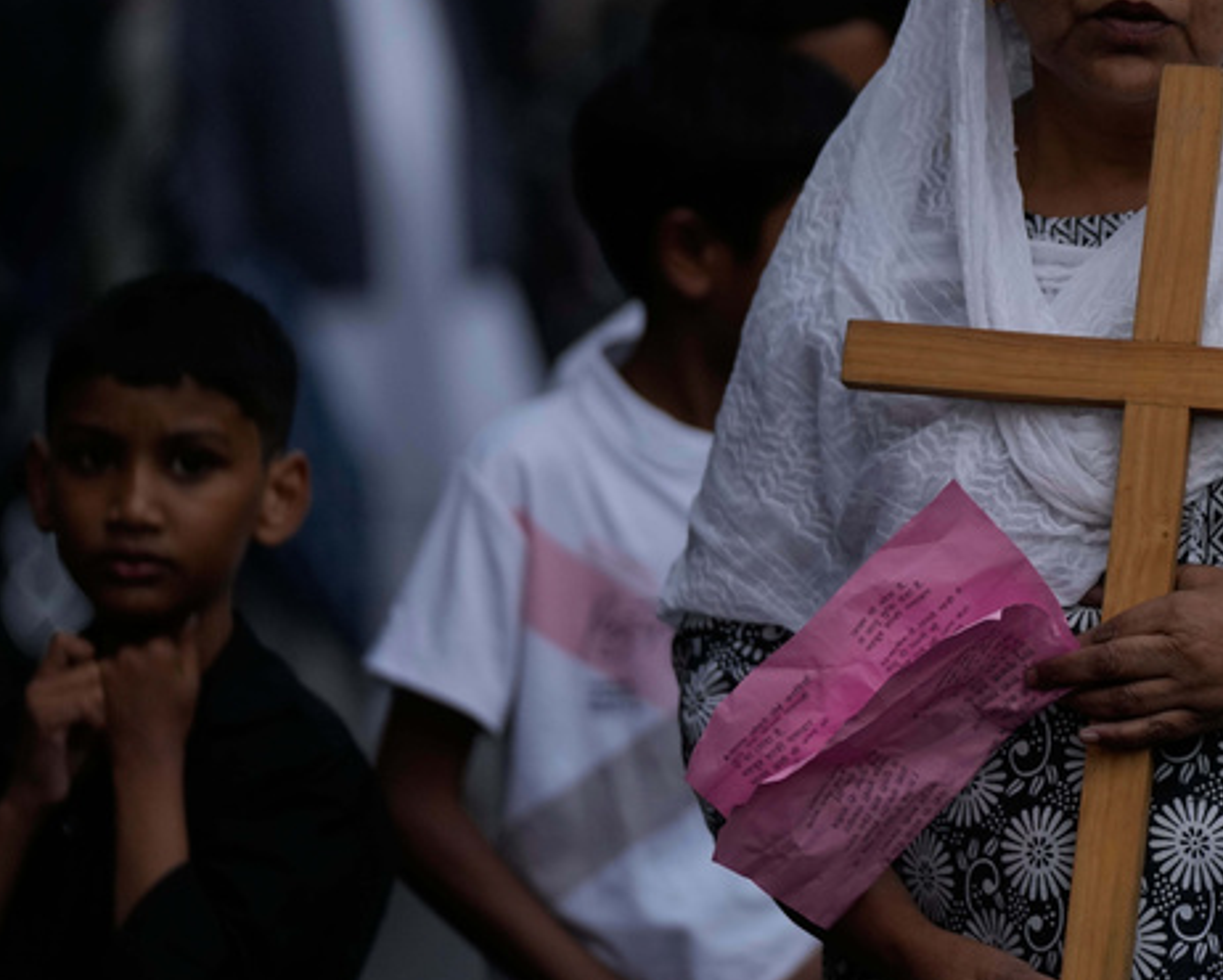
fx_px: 11660
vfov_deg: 4.8
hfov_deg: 6.0
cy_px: 291
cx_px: 1271
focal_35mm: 322
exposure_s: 1/4000
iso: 500
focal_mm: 155
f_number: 2.8
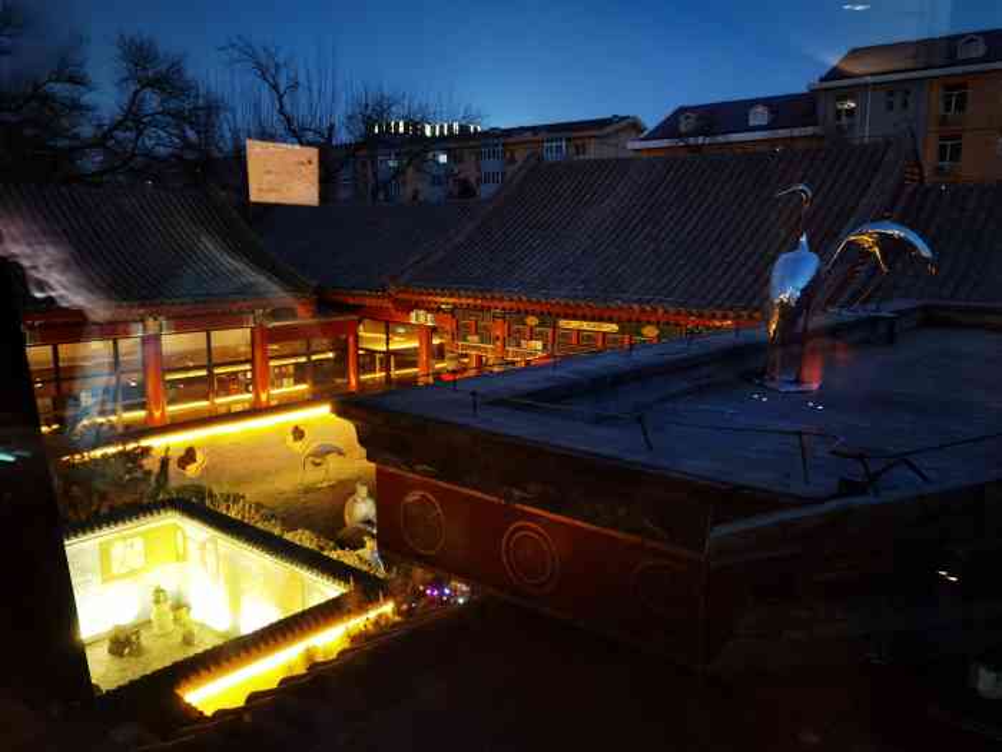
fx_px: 782
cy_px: 376
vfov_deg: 51.4
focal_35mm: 27
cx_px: 501
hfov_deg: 65.3
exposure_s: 1/16.7
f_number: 1.9
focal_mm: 6.71
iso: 800
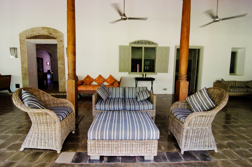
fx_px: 115
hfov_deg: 95.1
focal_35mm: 16
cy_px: 84
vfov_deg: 71.8
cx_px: 126
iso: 800
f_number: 8
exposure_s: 1/80
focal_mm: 11
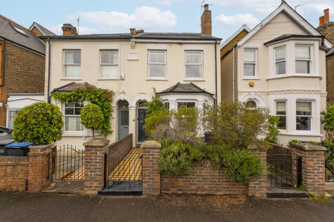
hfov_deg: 100.4
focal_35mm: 15
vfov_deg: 77.3
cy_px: 111
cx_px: 167
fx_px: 139
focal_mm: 10
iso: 250
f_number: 6.4
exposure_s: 1/400
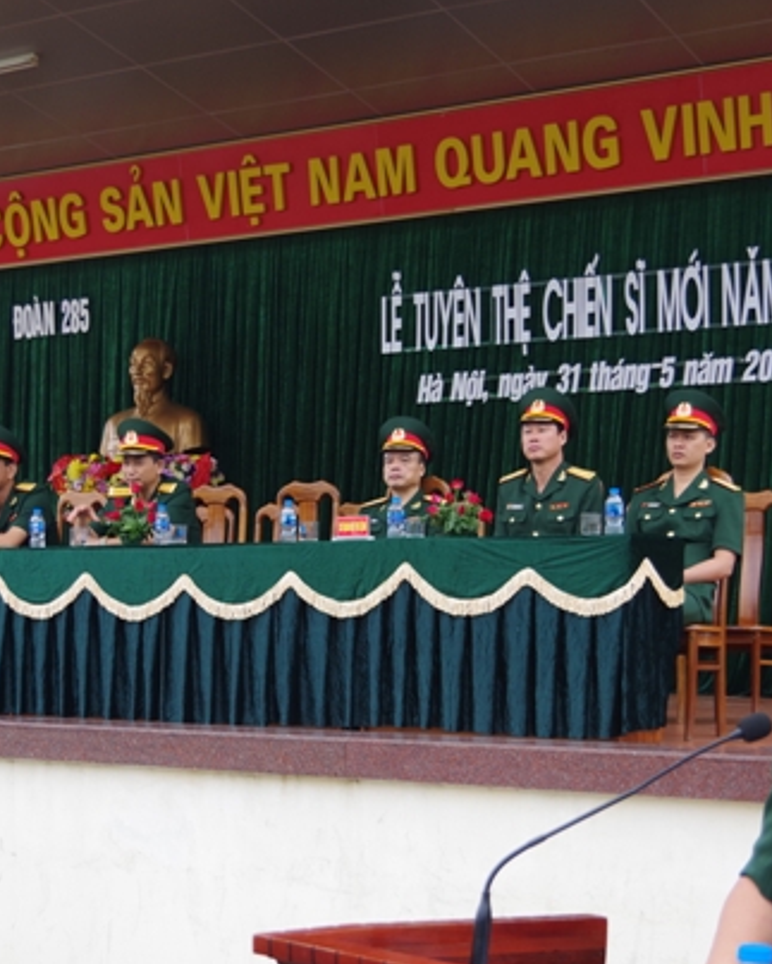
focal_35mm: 67
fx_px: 1911
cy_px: 614
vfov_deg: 28.2
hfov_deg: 22.8
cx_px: 325
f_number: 4
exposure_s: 1/50
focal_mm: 24
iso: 200
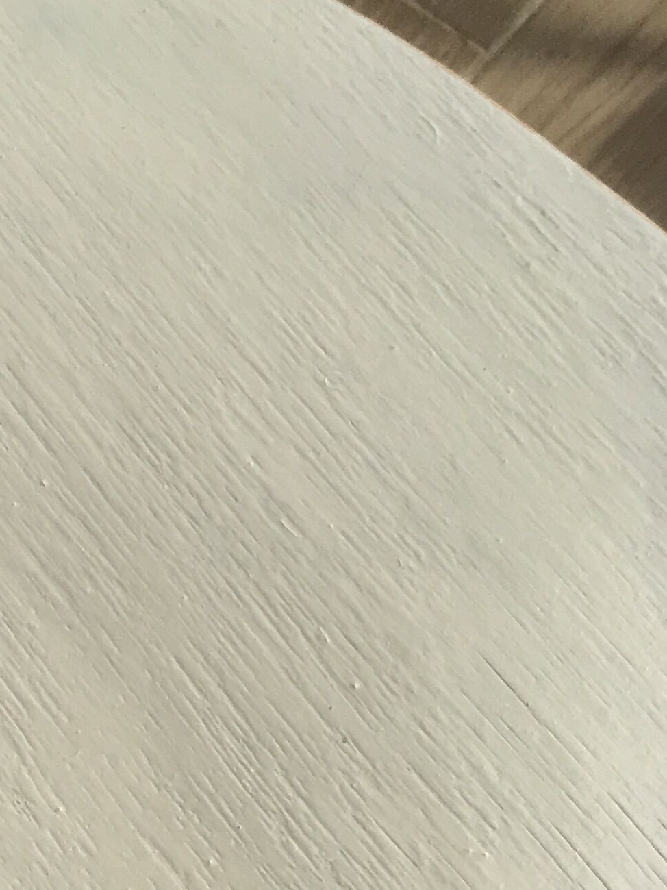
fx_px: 2313
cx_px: -311
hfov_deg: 15.3
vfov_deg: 20.3
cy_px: 1085
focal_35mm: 90
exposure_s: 1/1451
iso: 25
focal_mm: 4.15
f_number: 2.2
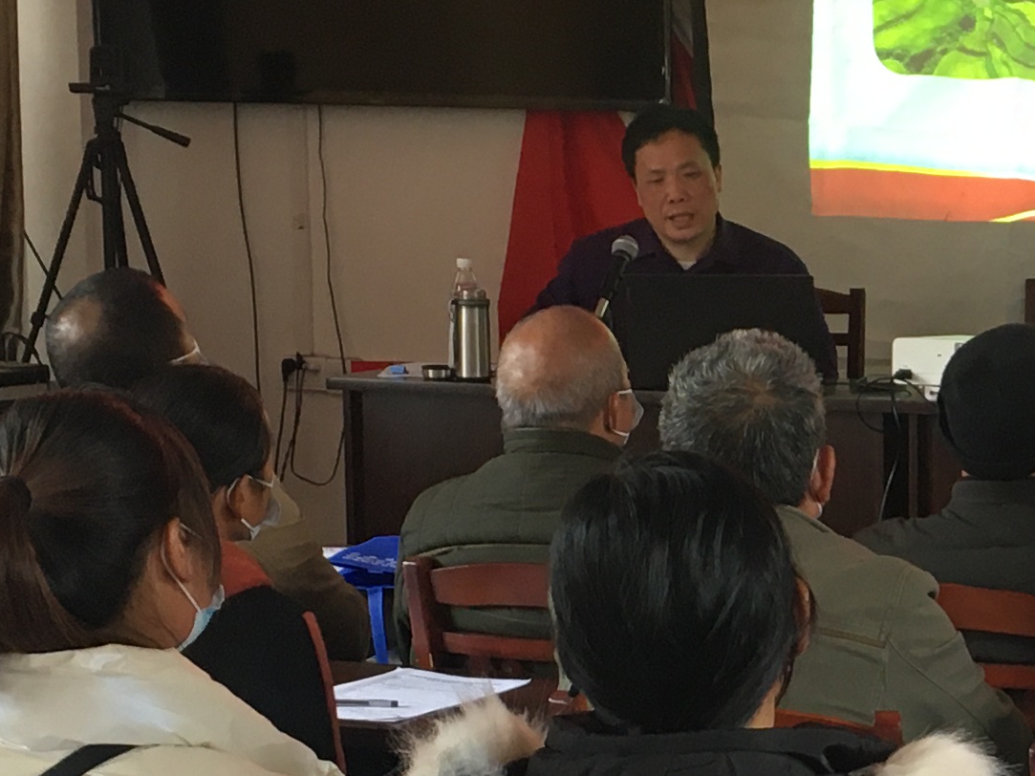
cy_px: 583
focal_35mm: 108
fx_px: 3229
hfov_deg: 17.5
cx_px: 1201
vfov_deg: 13.7
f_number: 2.2
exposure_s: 1/33
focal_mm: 4.15
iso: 80
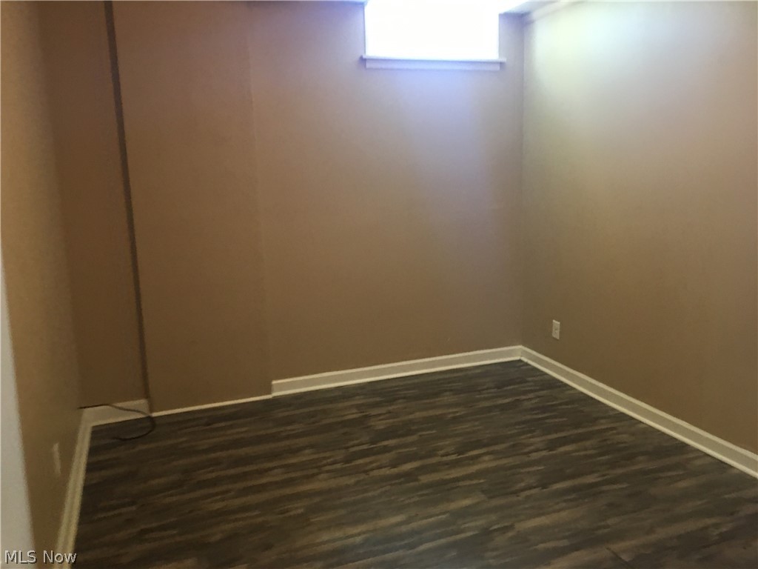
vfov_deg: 48.2
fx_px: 635
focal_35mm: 29
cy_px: 284
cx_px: 379
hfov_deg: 61.7
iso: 100
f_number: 2.2
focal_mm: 4.15
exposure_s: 1/15
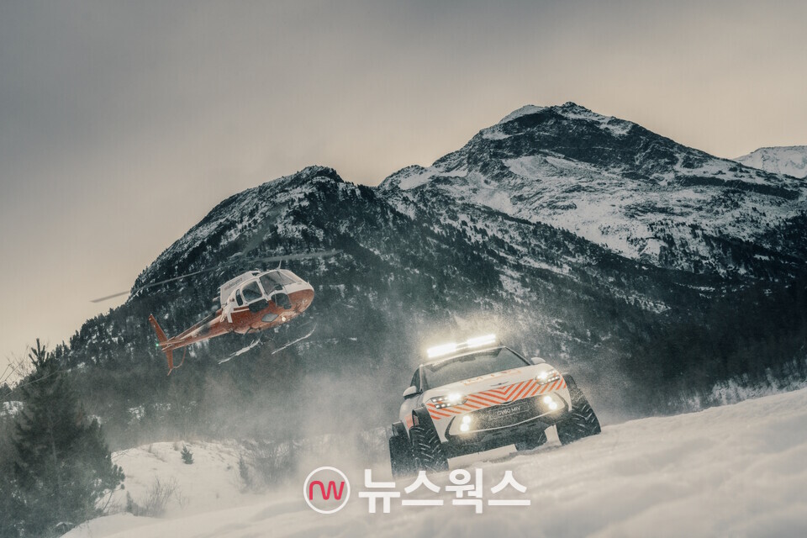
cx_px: 404
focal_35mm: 43
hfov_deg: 45.4
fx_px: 964
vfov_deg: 31.2
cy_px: 269
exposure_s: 1/400
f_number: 7.1
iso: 640
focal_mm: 43
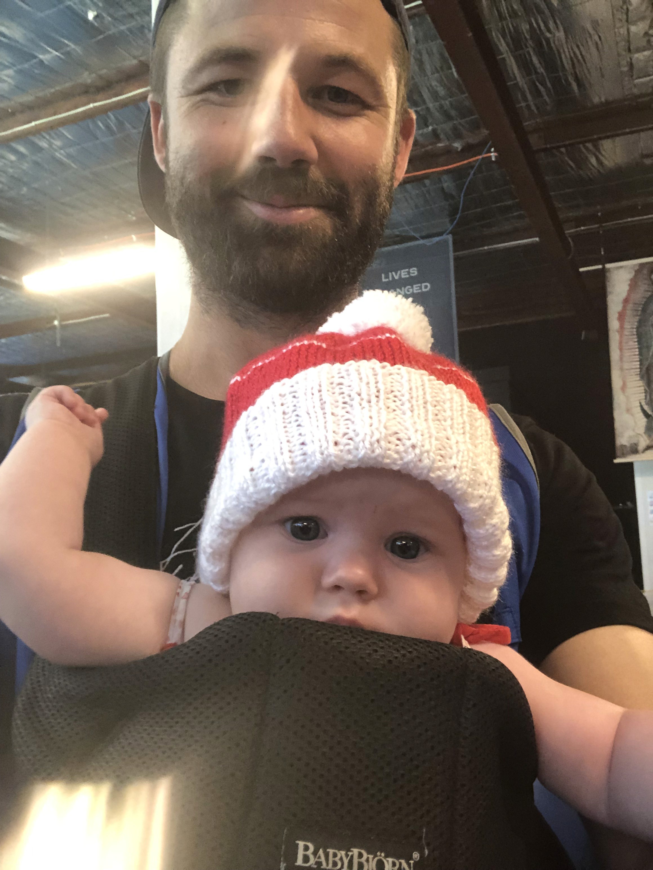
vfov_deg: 56.8
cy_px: 435
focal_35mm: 32
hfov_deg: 44.2
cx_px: 326
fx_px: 804
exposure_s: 1/50
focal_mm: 2.87
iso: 250
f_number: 2.2
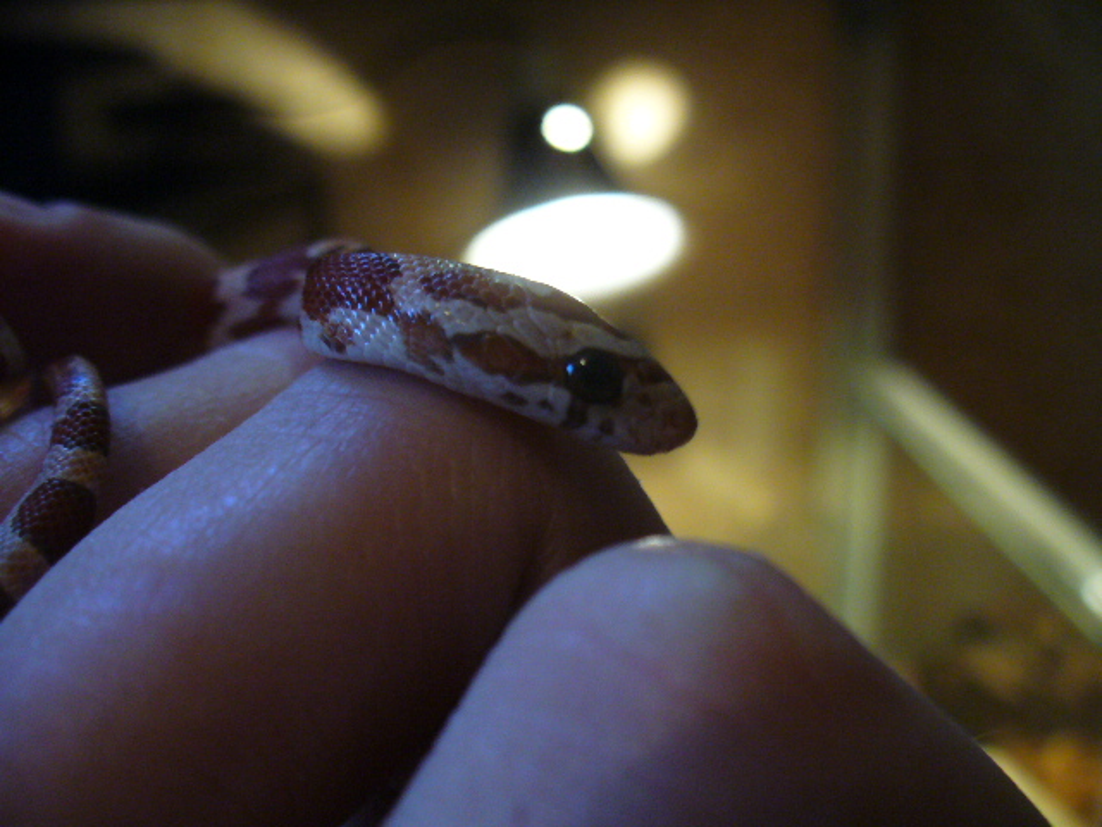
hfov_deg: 50.1
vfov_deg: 38.7
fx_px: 1178
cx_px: 551
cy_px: 414
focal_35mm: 37
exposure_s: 1/25
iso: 200
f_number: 2.8
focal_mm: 6.1
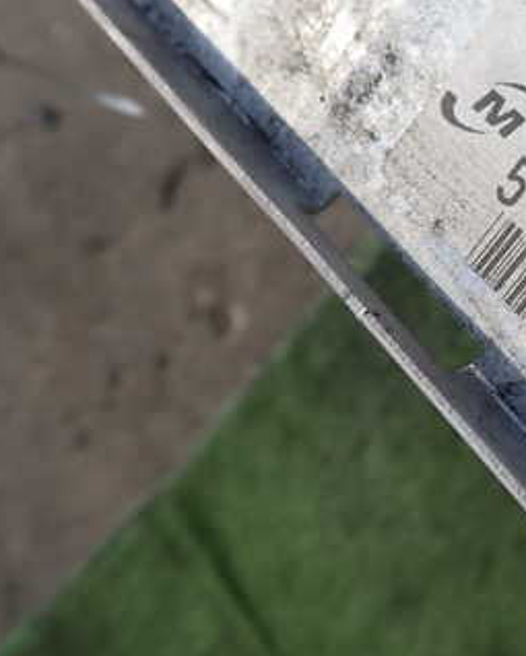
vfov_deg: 40.3
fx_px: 894
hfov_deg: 29.0
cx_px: 609
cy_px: 316
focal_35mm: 46
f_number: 8
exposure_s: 1/160
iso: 100
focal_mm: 4.5
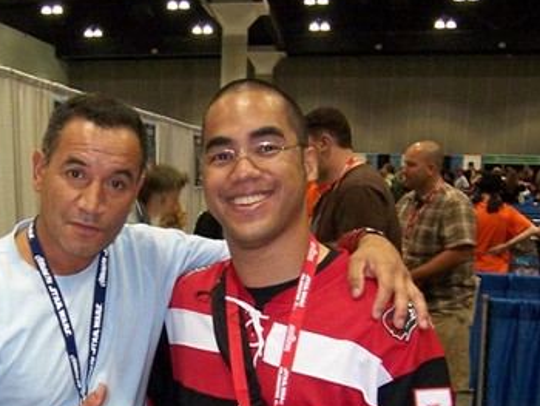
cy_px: 286
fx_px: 718
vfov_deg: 31.2
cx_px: 145
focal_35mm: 46
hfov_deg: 40.2
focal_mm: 3.8
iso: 200
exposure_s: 1/30
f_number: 2.8
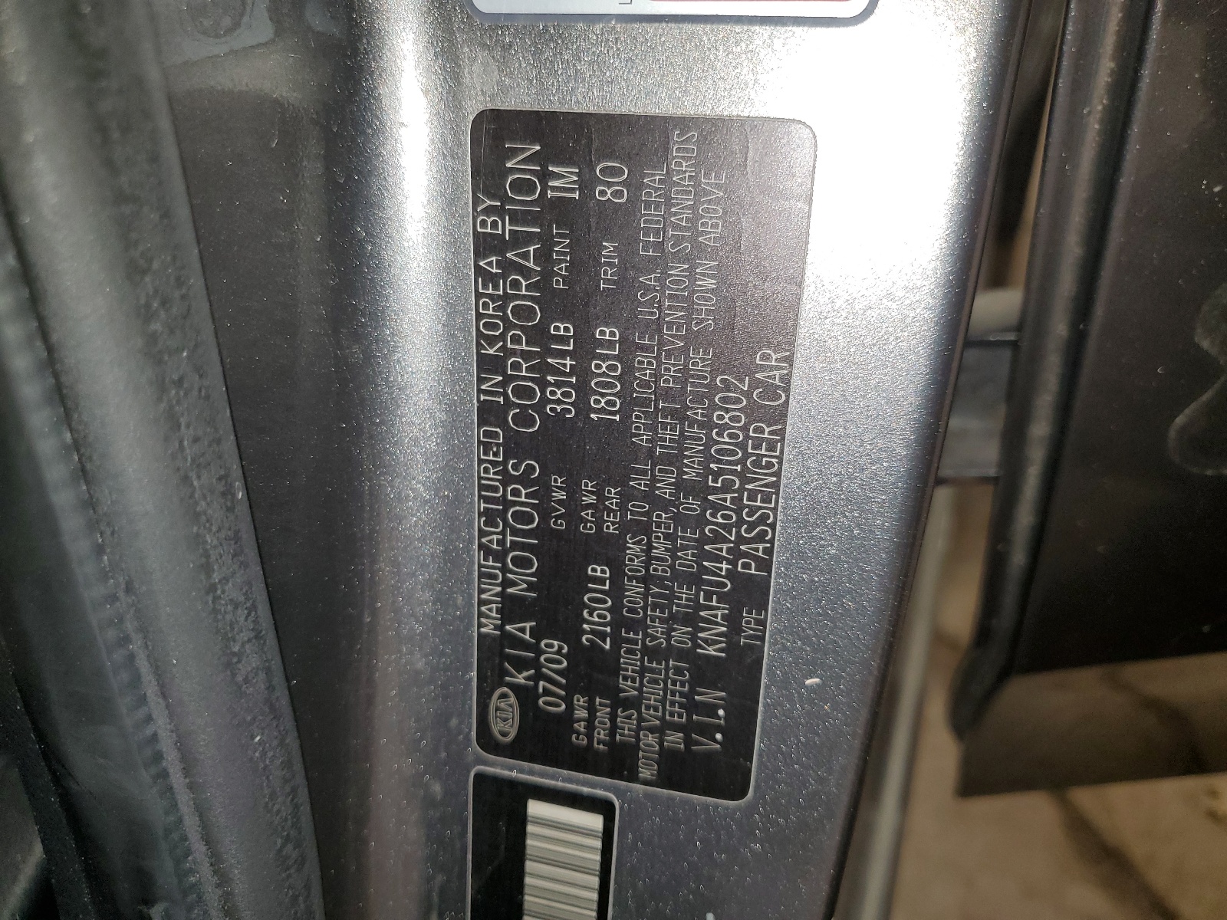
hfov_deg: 67.3
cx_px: 614
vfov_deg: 53.1
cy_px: 460
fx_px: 922
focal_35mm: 26
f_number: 1.5
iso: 83
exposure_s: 1/120
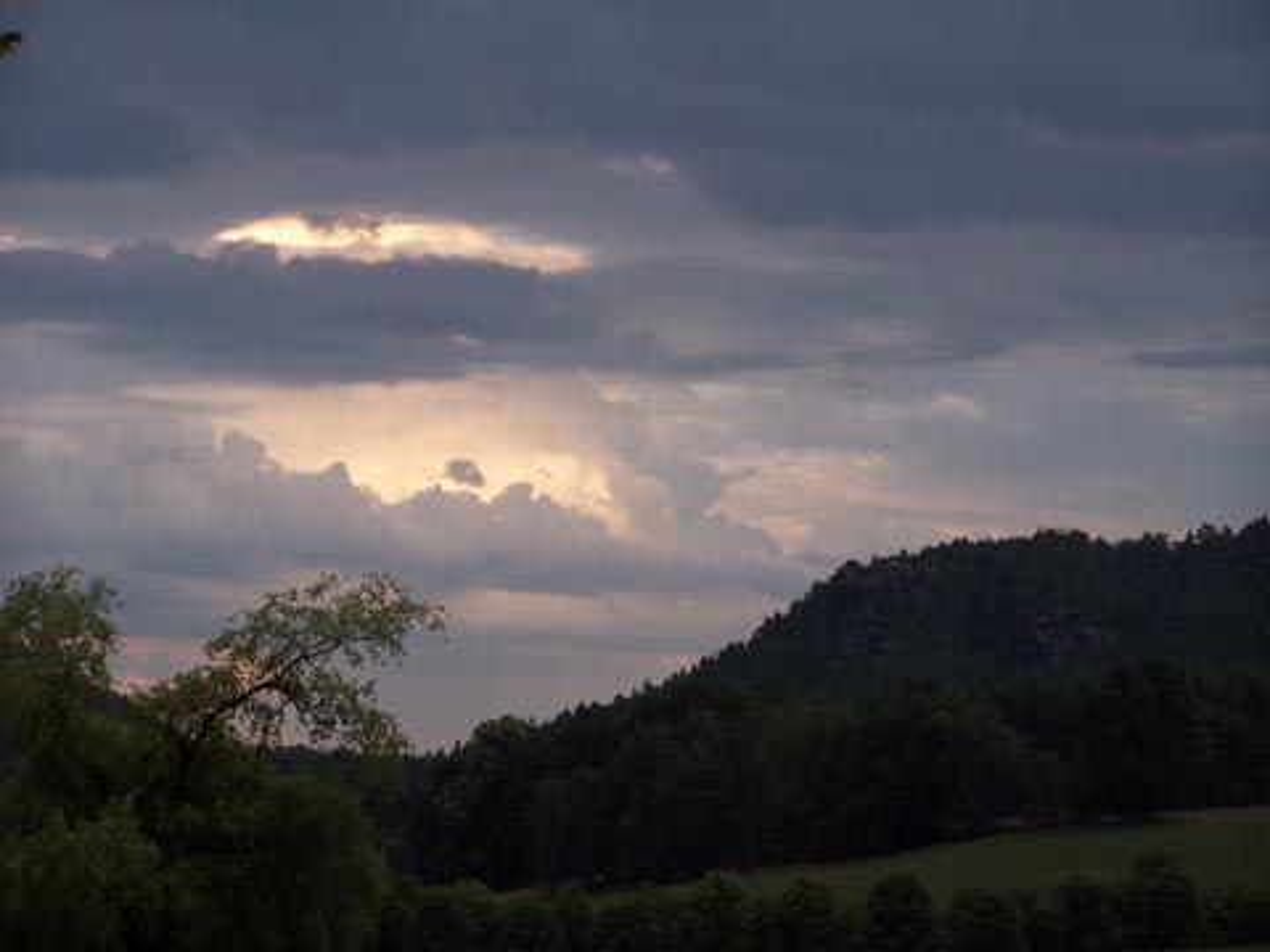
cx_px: 635
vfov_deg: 10.7
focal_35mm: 139
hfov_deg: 14.2
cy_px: 476
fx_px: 5100
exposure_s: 1/180
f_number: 3.2
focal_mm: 23.1
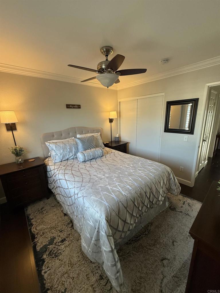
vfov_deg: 102.1
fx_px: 119
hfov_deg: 85.7
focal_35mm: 14
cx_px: 110
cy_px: 146
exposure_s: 1/120
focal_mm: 2.22
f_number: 2.2
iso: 250
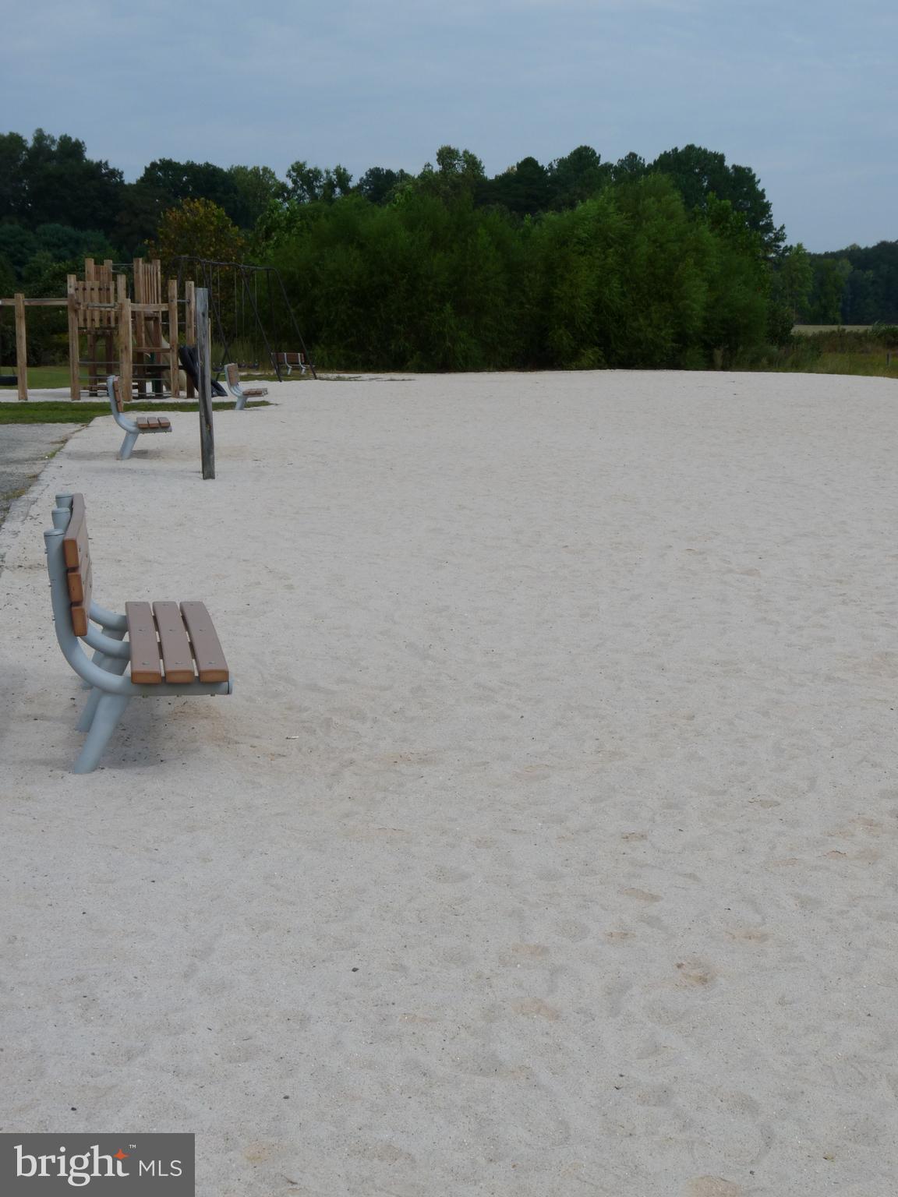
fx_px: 2317
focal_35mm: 67
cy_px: 598
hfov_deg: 21.9
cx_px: 449
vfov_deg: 29.0
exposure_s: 1/1000
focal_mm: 11.9
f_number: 5
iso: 100
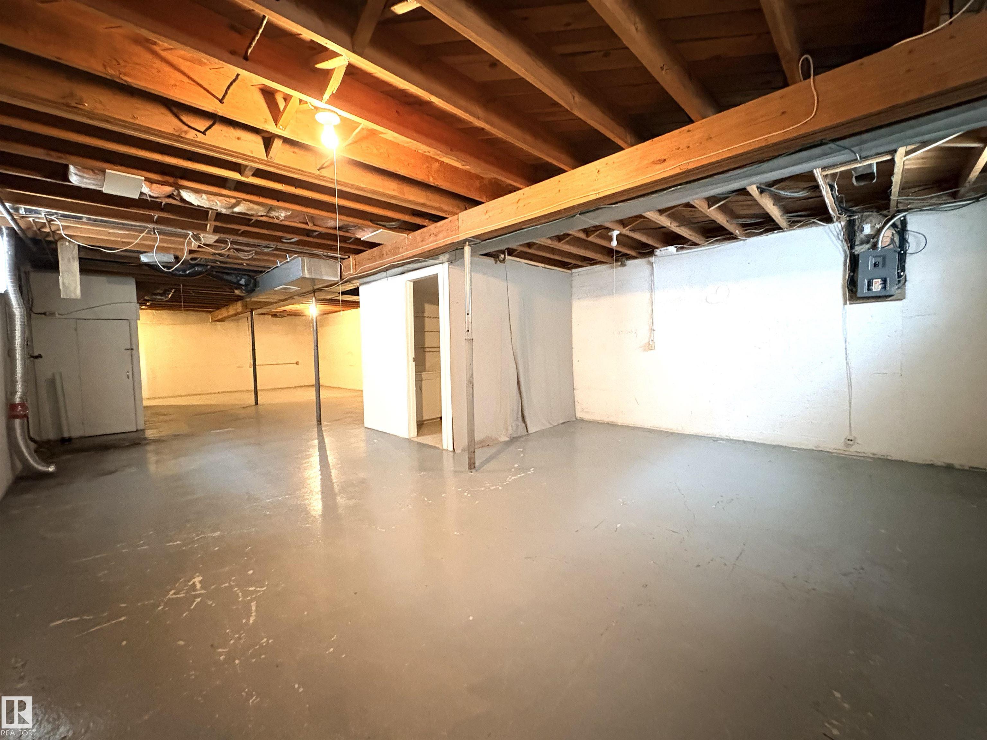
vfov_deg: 85.7
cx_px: 494
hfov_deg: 102.1
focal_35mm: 14
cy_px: 370
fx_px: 399
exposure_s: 1/30
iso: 1000
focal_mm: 2.22
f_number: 2.2
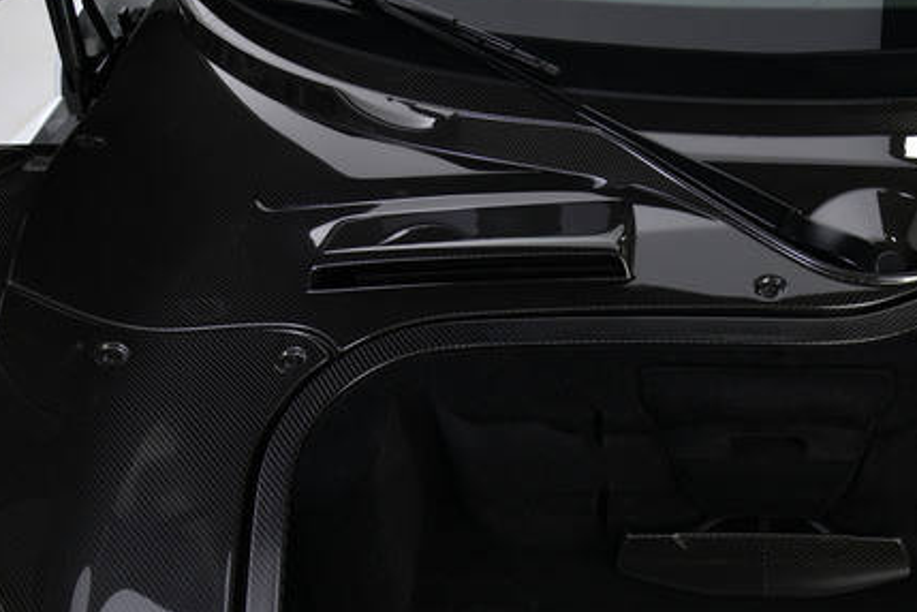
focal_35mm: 56
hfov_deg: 34.3
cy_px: 613
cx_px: 770
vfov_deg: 23.2
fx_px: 1426
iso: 200
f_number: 8
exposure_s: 1/250
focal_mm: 24
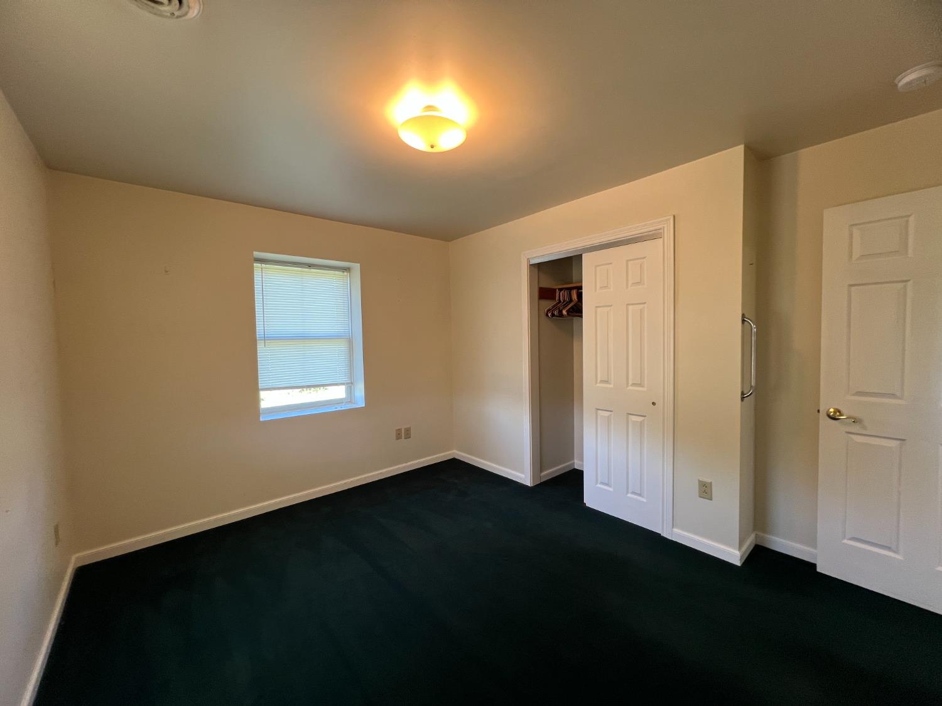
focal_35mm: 13
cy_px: 353
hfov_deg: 106.2
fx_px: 354
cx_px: 471
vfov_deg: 89.9
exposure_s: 1/60
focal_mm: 1.57
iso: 125
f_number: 1.8
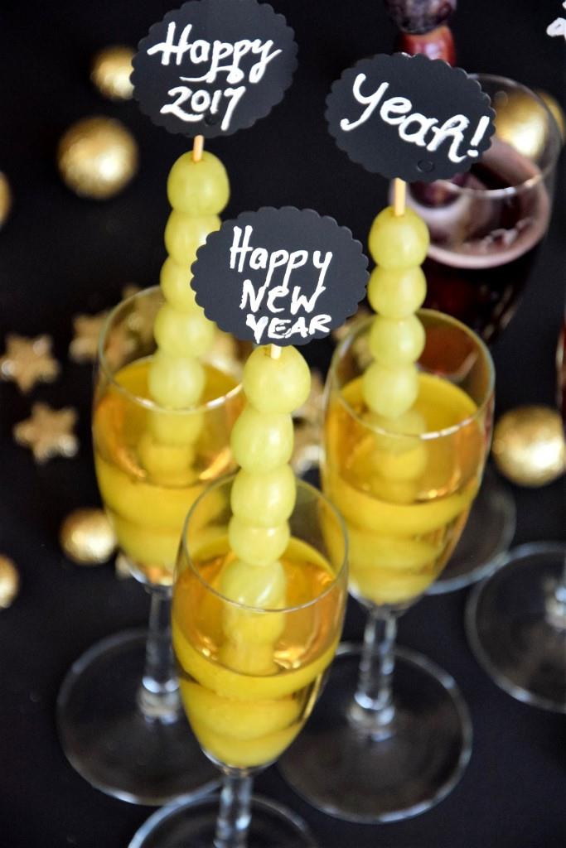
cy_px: 424
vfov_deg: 14.0
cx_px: 283
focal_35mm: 147
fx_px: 3465
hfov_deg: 9.3
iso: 2500
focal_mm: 98
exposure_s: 1/200
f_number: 5.6
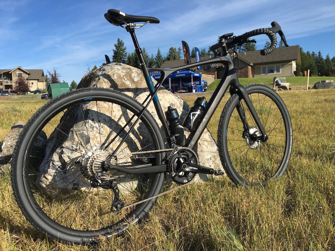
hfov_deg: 61.7
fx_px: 281
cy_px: 126
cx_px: 168
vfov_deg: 48.2
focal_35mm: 29
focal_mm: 4.15
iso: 25
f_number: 2.2
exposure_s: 1/1425
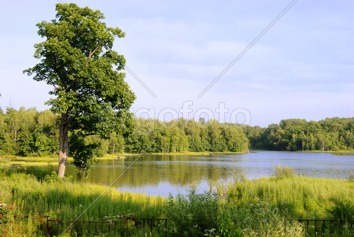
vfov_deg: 28.1
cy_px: 118
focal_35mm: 48
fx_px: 472
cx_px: 177
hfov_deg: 41.1
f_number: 7.1
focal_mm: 32
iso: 100
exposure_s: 1/200
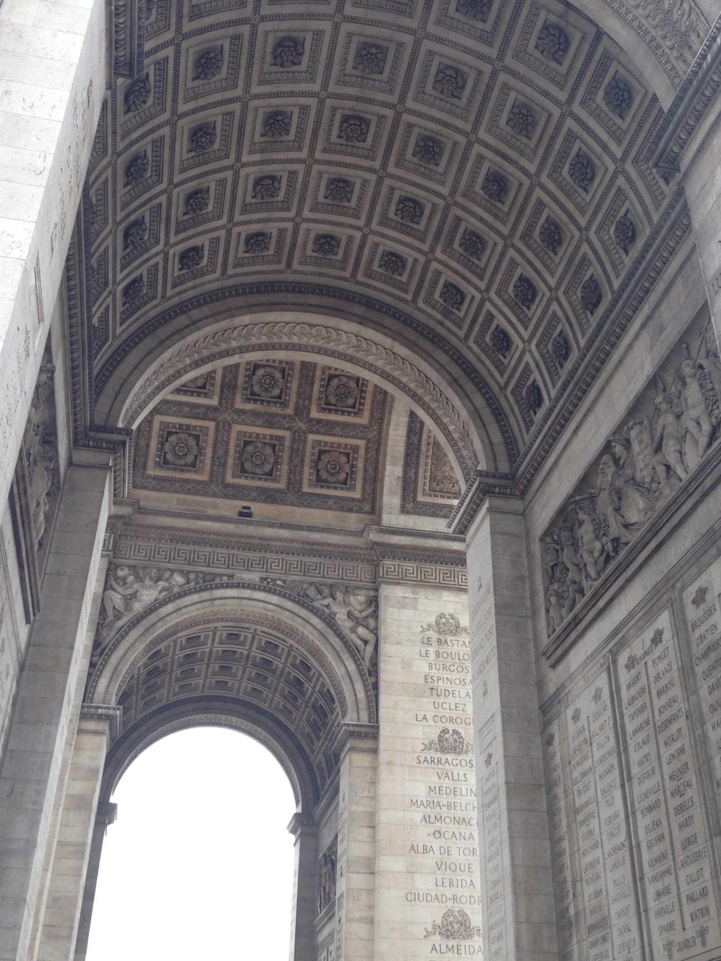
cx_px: 392
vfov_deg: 46.6
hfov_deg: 35.9
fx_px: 1111
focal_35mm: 40
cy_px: 399
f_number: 2.4
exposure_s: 1/366
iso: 50
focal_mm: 4.12
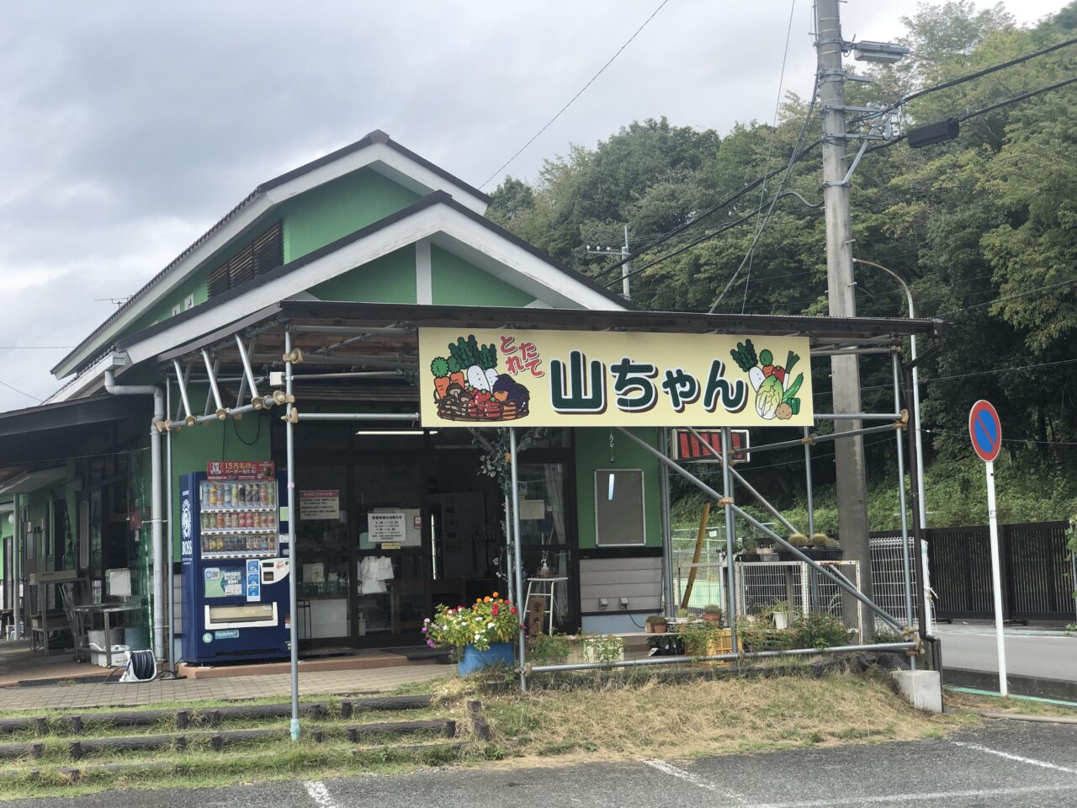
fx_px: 1618
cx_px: 538
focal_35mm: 52
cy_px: 404
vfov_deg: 28.0
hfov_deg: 36.8
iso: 16
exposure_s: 1/727
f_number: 2.4
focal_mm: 6
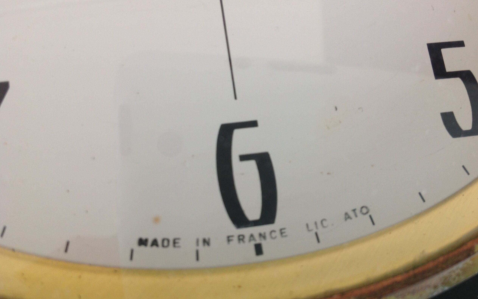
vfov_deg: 33.6
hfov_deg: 51.5
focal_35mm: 38
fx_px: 495
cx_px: 242
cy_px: 158
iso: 50
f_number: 2.4
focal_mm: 4.28
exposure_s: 1/20
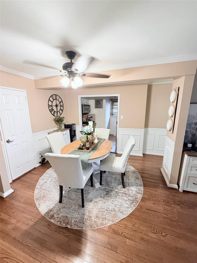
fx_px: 106
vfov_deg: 102.1
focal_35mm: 14
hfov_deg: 85.7
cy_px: 132
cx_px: 98
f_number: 2.2
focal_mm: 2.22
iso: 500
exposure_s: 1/60
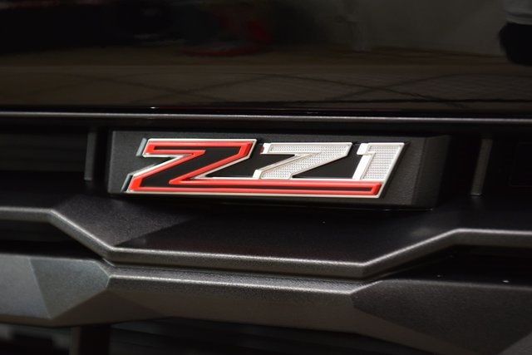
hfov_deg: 24.6
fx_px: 1219
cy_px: 178
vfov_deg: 16.6
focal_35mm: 82
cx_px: 266
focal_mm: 55
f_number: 5.6
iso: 1600
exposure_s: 1/30
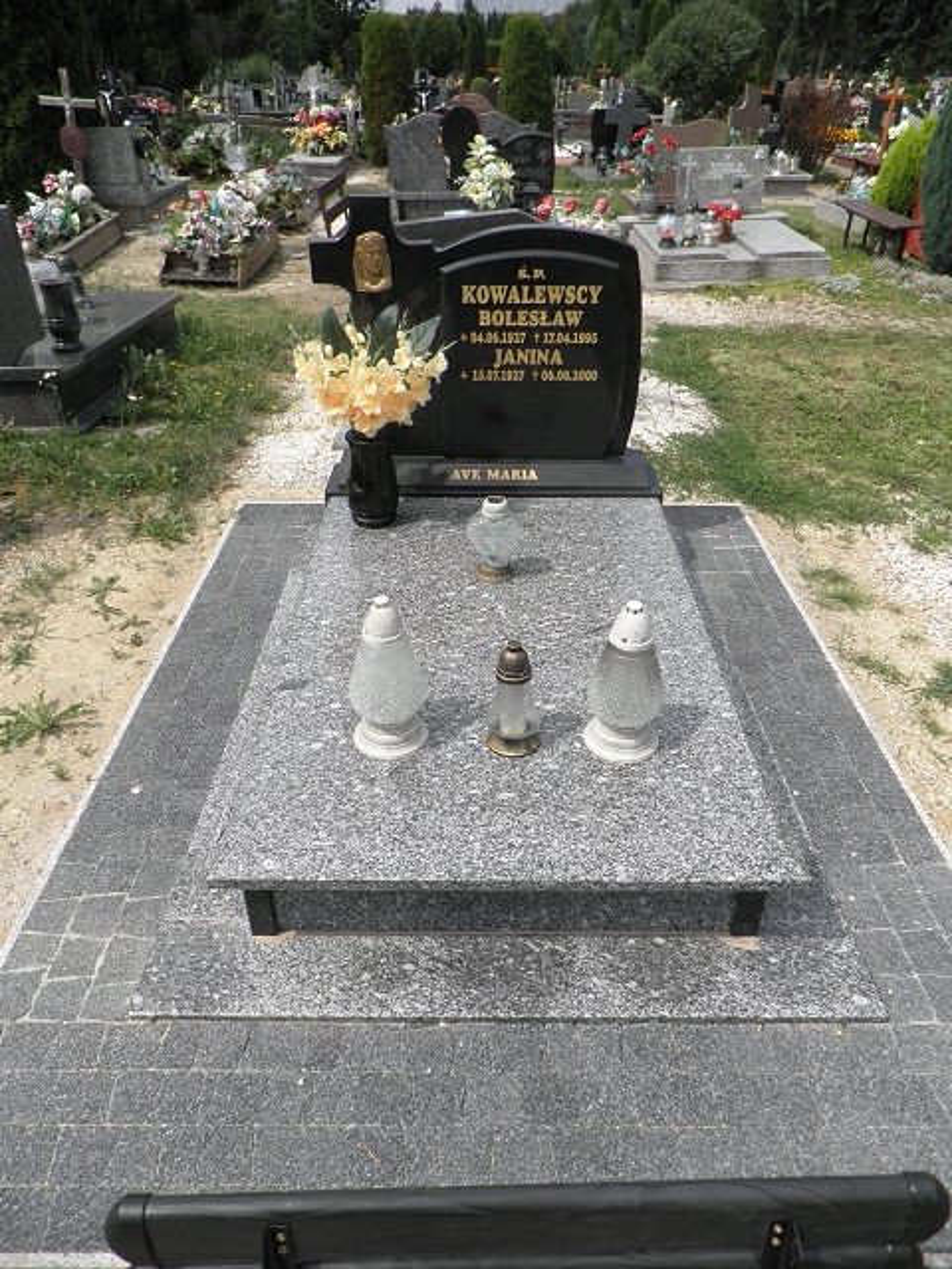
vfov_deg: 71.6
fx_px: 880
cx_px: 476
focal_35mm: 24
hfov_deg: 56.8
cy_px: 634
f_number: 8.3
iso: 64
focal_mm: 4.3
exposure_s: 1/160
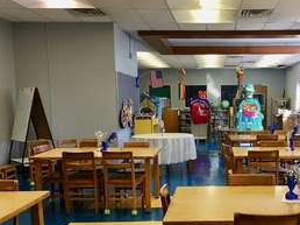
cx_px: 215
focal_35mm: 45
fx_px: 390
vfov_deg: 31.9
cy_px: 150
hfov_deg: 41.2
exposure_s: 1/15
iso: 25
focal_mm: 4.15
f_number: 2.2
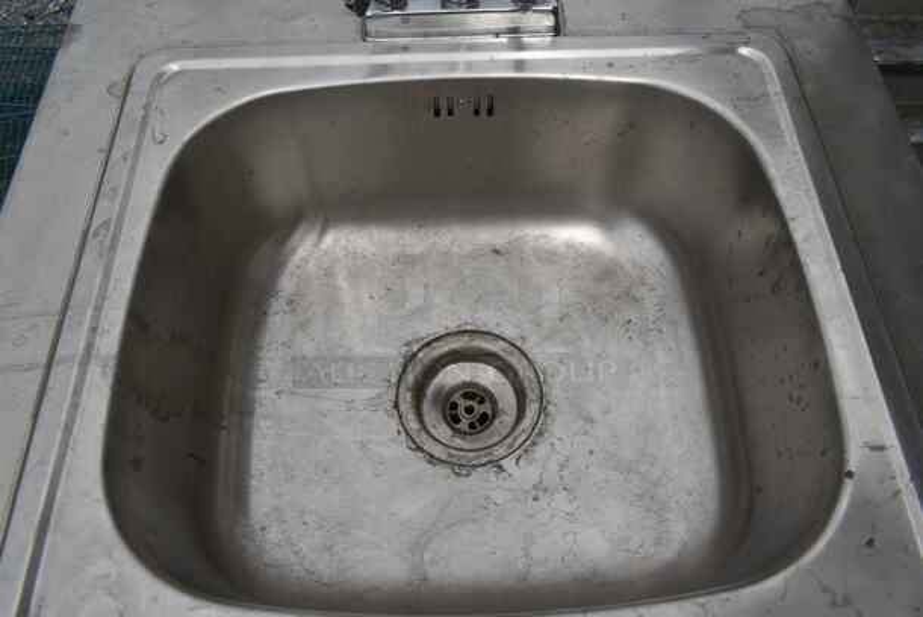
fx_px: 693
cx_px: 462
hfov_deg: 67.3
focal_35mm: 27
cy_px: 308
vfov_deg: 48.0
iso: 100
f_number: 10
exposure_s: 1/400
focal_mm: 18
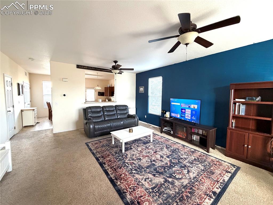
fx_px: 110
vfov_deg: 85.6
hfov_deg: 102.1
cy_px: 102
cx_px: 136
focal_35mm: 14
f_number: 2.2
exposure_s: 1/60
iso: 500
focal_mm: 2.22
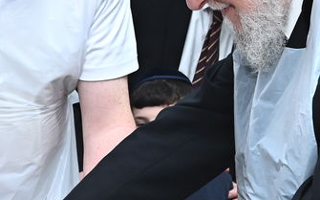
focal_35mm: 132
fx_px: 1151
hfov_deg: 15.8
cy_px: 99
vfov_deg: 9.9
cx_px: 104
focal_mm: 31
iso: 1600
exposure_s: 1/200
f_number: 7.1
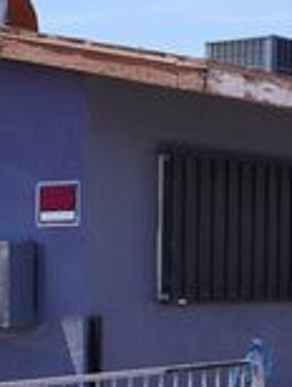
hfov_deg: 13.3
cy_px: 278
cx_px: 385
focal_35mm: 108
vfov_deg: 18.2
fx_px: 1206
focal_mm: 23
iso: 100
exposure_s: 1/500
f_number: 5
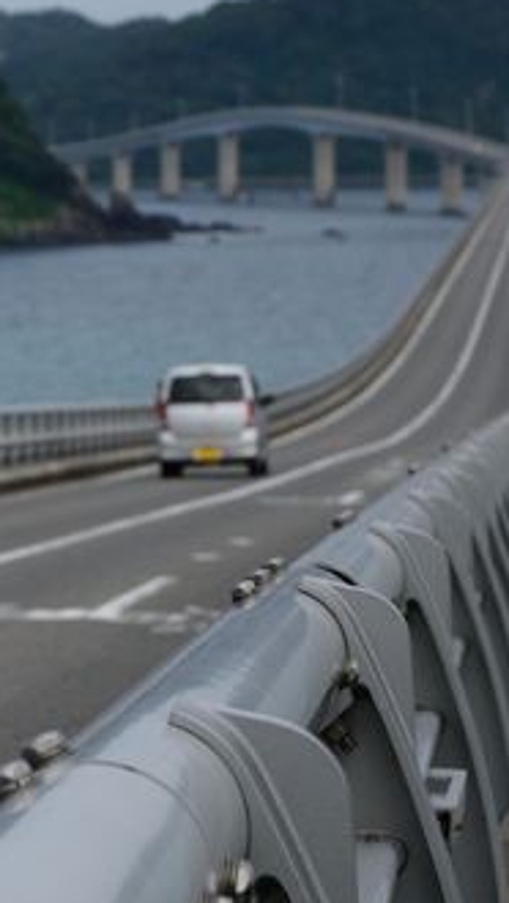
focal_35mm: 219
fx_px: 5238
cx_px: -358
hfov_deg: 5.5
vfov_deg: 9.8
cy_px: 282
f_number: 4.8
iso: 100
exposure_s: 1/800
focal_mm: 45
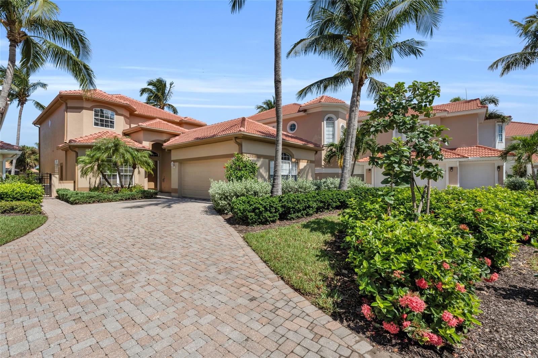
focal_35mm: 16
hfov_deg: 96.7
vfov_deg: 73.7
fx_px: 239
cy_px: 179
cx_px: 269
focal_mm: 16
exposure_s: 1/500
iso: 200
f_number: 9
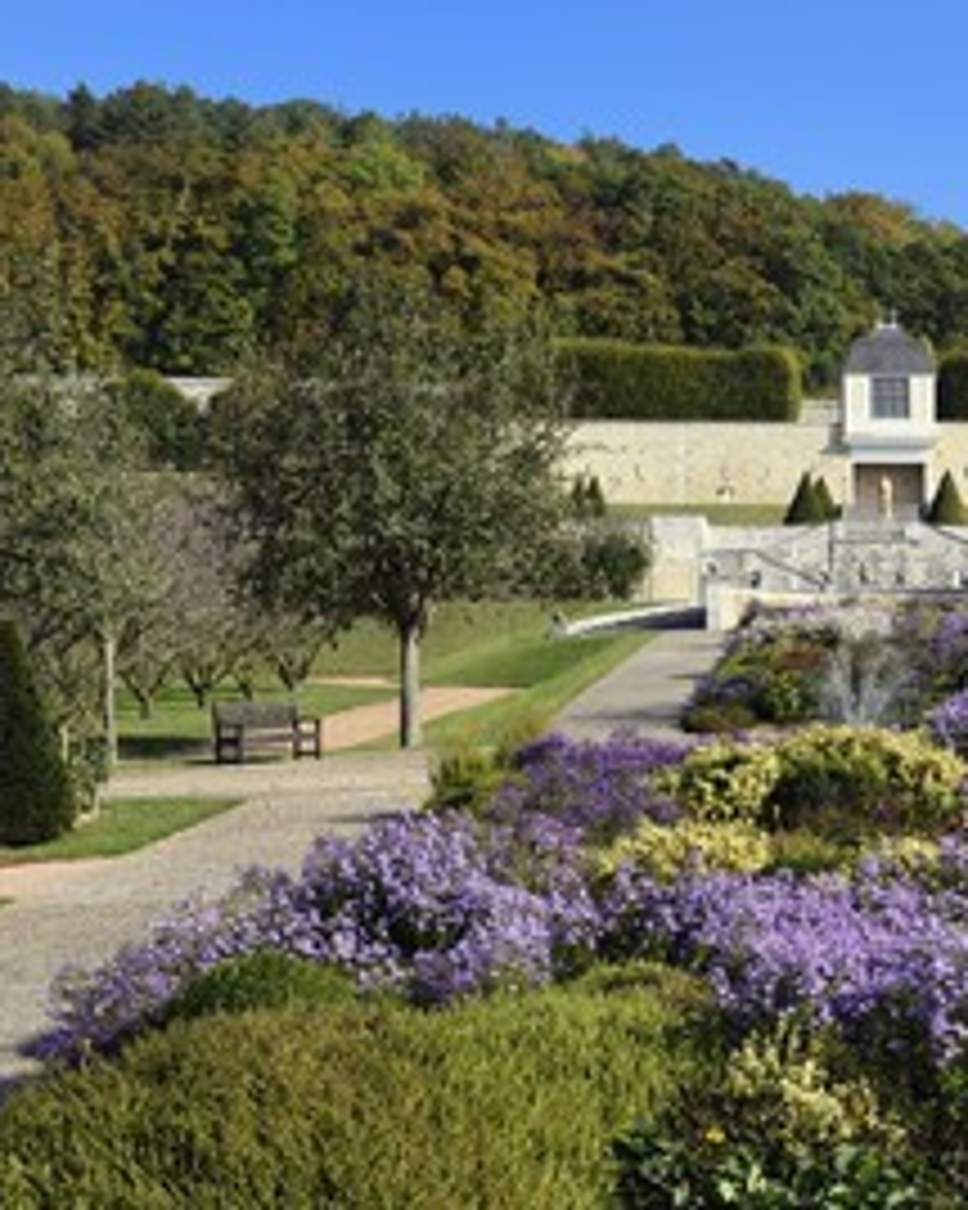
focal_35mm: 85
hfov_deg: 17.7
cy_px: 594
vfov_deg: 22.5
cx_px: 905
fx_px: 3046
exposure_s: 1/160
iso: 200
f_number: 14
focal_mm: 58
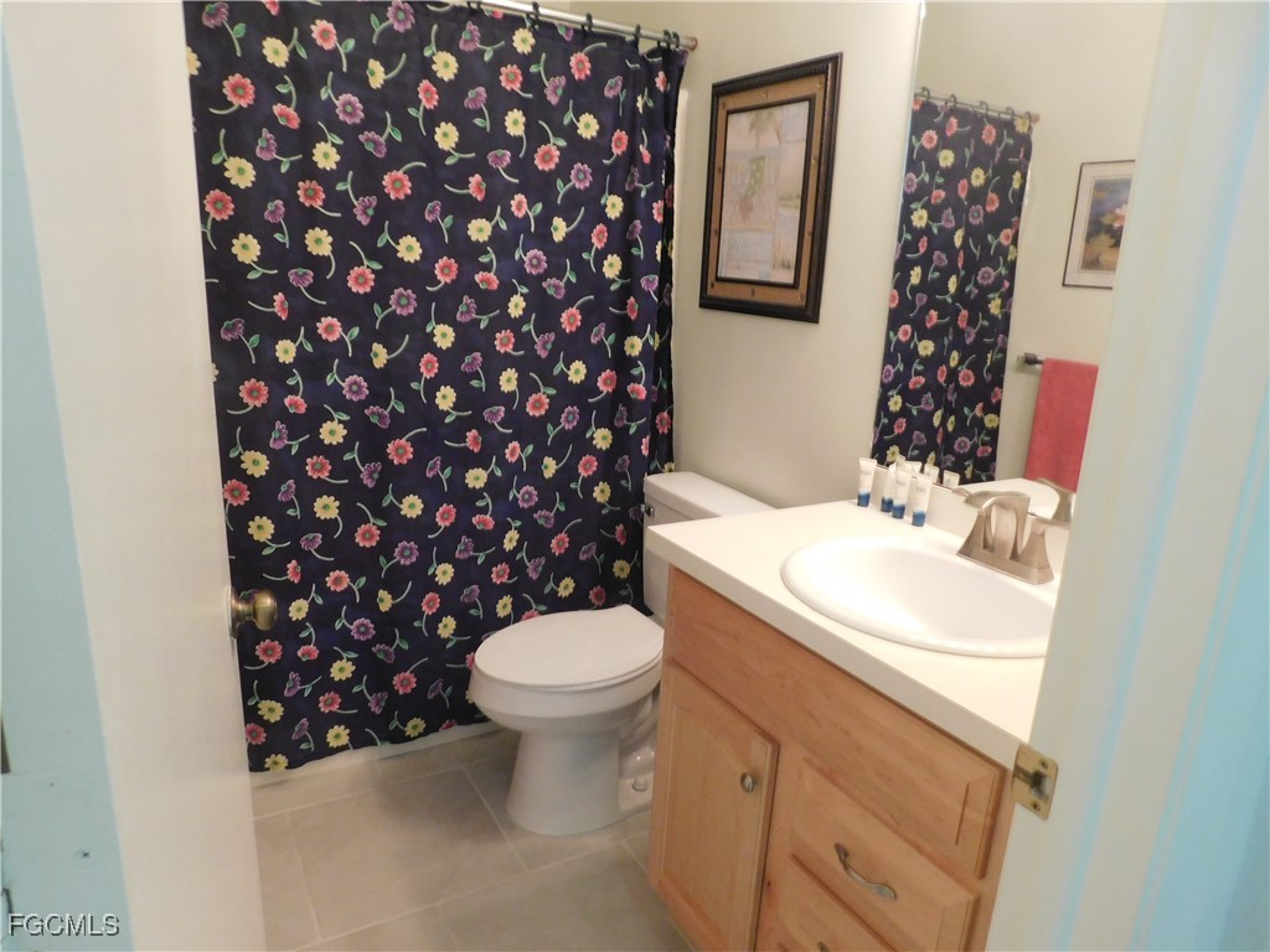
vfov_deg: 58.9
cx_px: 635
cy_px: 476
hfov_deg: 73.9
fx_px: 844
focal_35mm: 23
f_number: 3
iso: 400
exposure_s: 1/15
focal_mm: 4
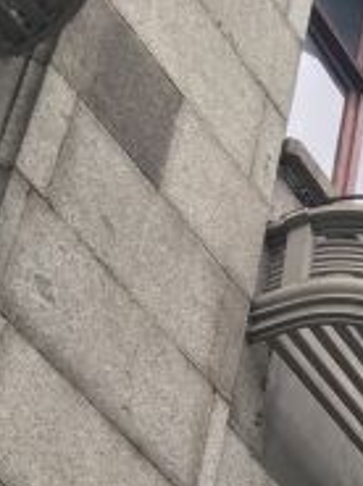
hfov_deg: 12.5
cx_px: 598
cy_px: 870
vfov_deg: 15.5
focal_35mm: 110
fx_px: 1543
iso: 25
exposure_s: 1/50
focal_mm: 4.15
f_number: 2.2
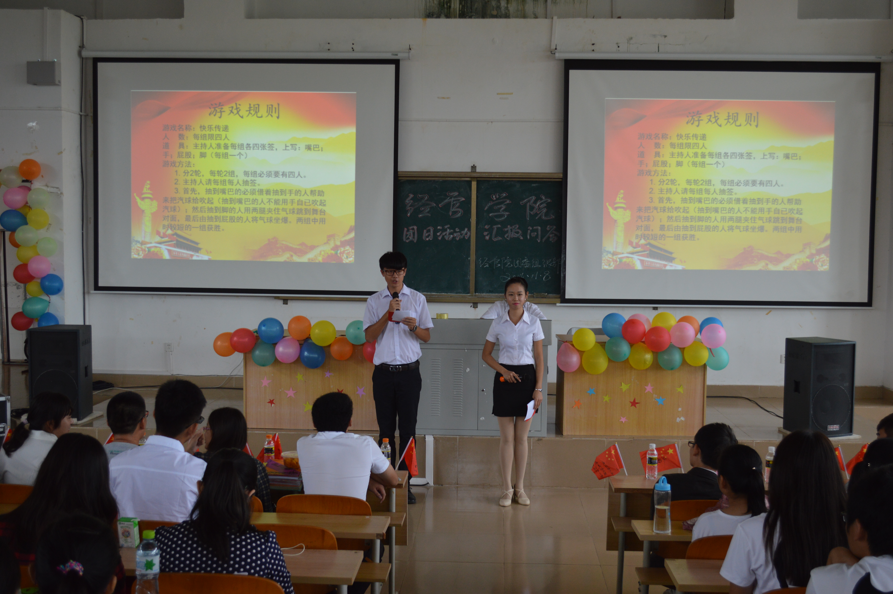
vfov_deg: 34.1
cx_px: 446
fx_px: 967
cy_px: 297
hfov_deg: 49.6
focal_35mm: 39
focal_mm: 26
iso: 400
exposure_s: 1/80
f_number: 4.2
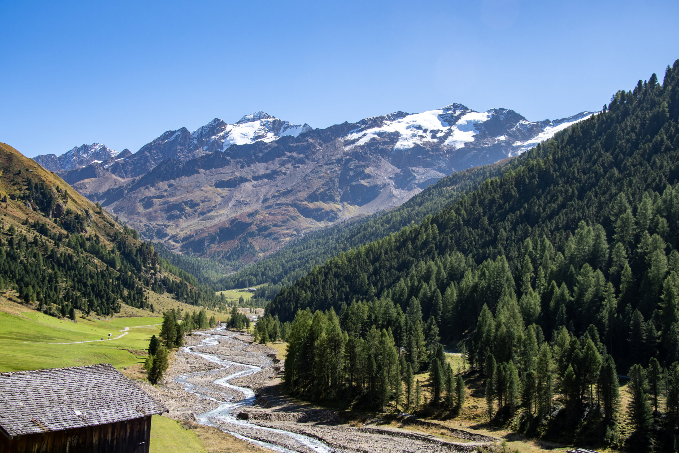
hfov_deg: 46.4
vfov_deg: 31.9
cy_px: 226
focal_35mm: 42
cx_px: 340
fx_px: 792
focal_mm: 28
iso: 100
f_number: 8
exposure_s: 1/250
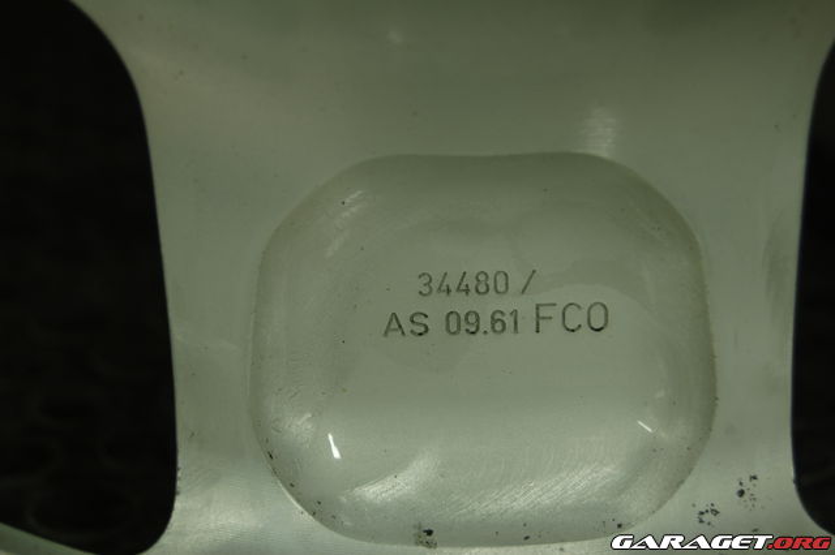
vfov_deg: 16.5
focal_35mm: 82
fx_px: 1912
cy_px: 278
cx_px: 418
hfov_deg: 24.6
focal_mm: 55
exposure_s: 1/10
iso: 200
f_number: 5.6
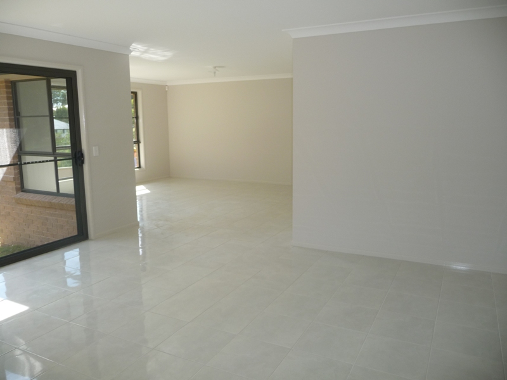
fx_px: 410
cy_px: 190
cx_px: 254
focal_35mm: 28
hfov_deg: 63.4
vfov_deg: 49.7
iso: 100
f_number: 3.3
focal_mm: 4.7
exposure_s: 1/160
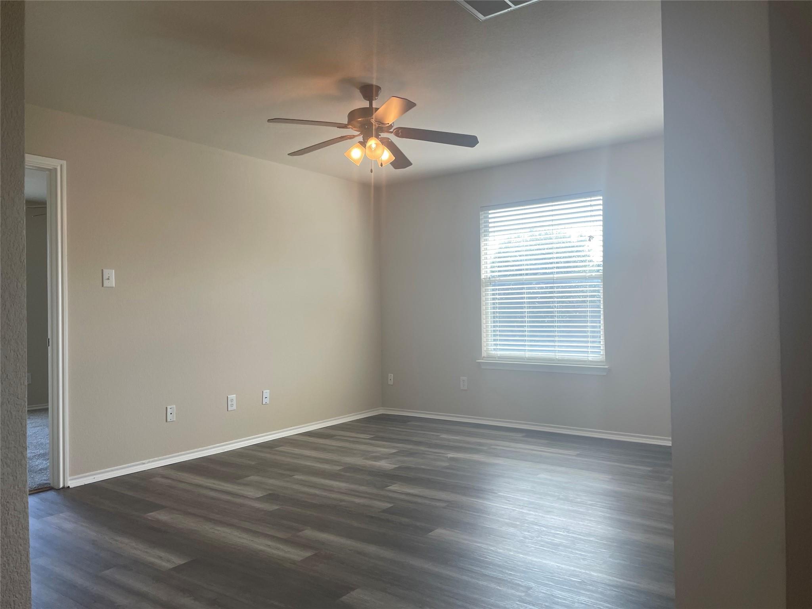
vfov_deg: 53.1
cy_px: 304
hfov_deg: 67.3
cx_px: 406
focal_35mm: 26
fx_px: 610
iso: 40
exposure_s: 1/120
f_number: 1.6
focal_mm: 4.2
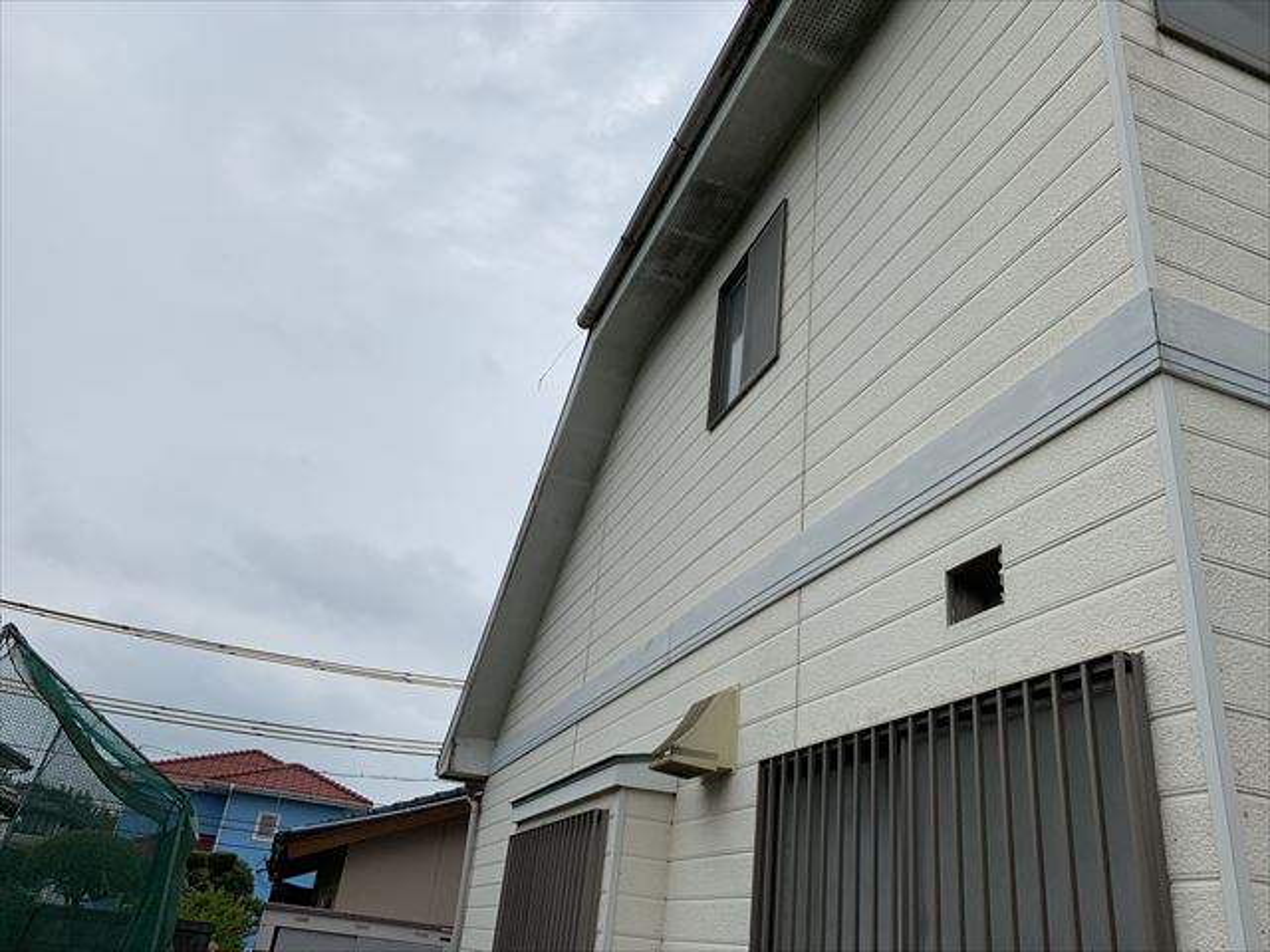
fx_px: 954
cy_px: 476
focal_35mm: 26
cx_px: 635
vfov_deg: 53.1
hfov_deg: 67.3
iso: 25
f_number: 1.8
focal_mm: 4.25
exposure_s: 1/4673
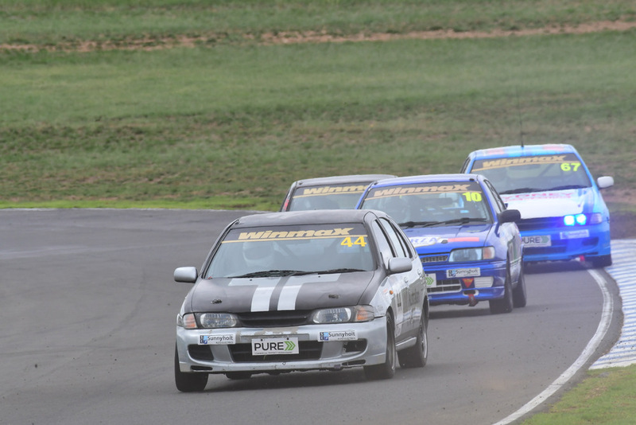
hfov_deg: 3.0
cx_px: 318
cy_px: 212
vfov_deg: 2.0
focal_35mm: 690
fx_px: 12194
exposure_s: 1/640
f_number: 10
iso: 500
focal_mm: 460
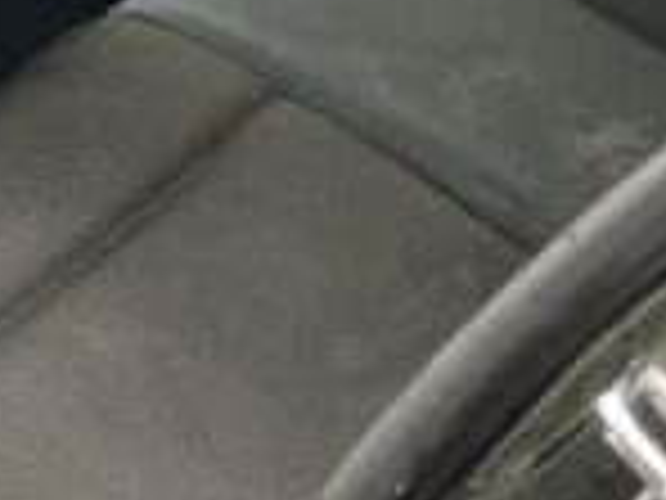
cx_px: 180
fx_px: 2713
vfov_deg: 9.3
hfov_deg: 14.0
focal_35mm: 141
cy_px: -739
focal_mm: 5.7
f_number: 1.5
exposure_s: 1/121
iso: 100
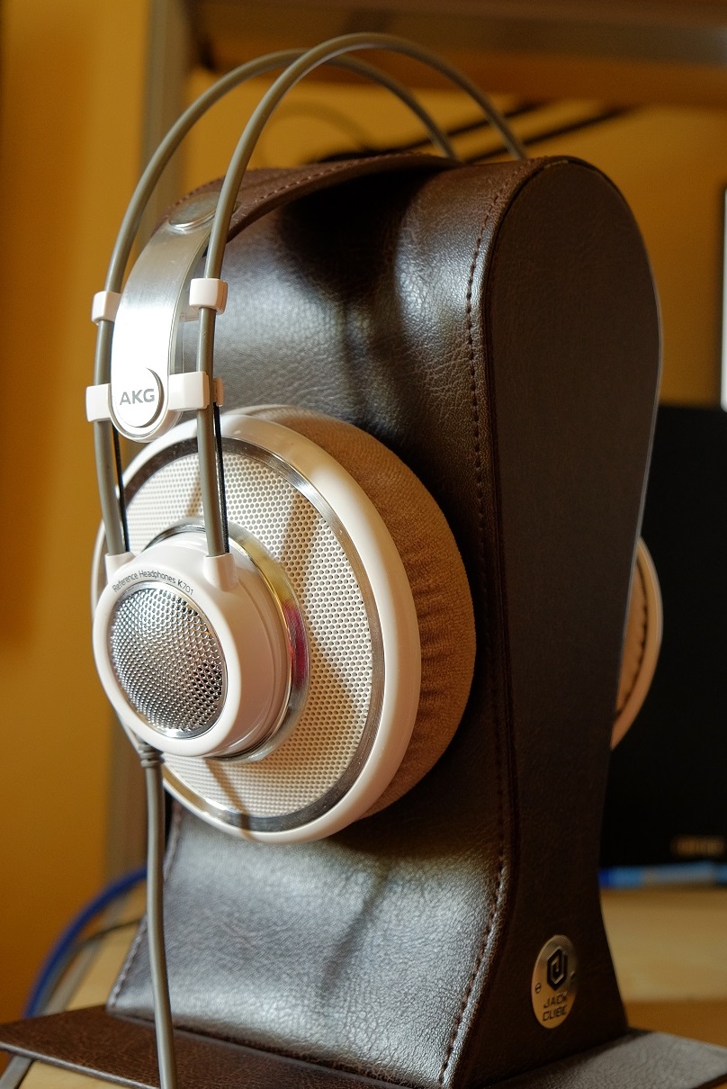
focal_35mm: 45
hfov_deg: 29.9
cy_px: 544
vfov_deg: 43.6
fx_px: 1361
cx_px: 364
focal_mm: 30.2
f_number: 4
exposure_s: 1/20
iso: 800
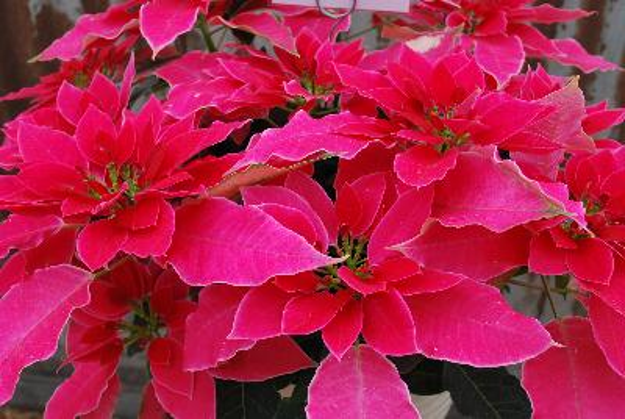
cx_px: 312
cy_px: 210
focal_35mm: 39
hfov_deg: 49.5
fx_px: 678
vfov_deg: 34.3
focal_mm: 26
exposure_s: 1/60
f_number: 8
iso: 200
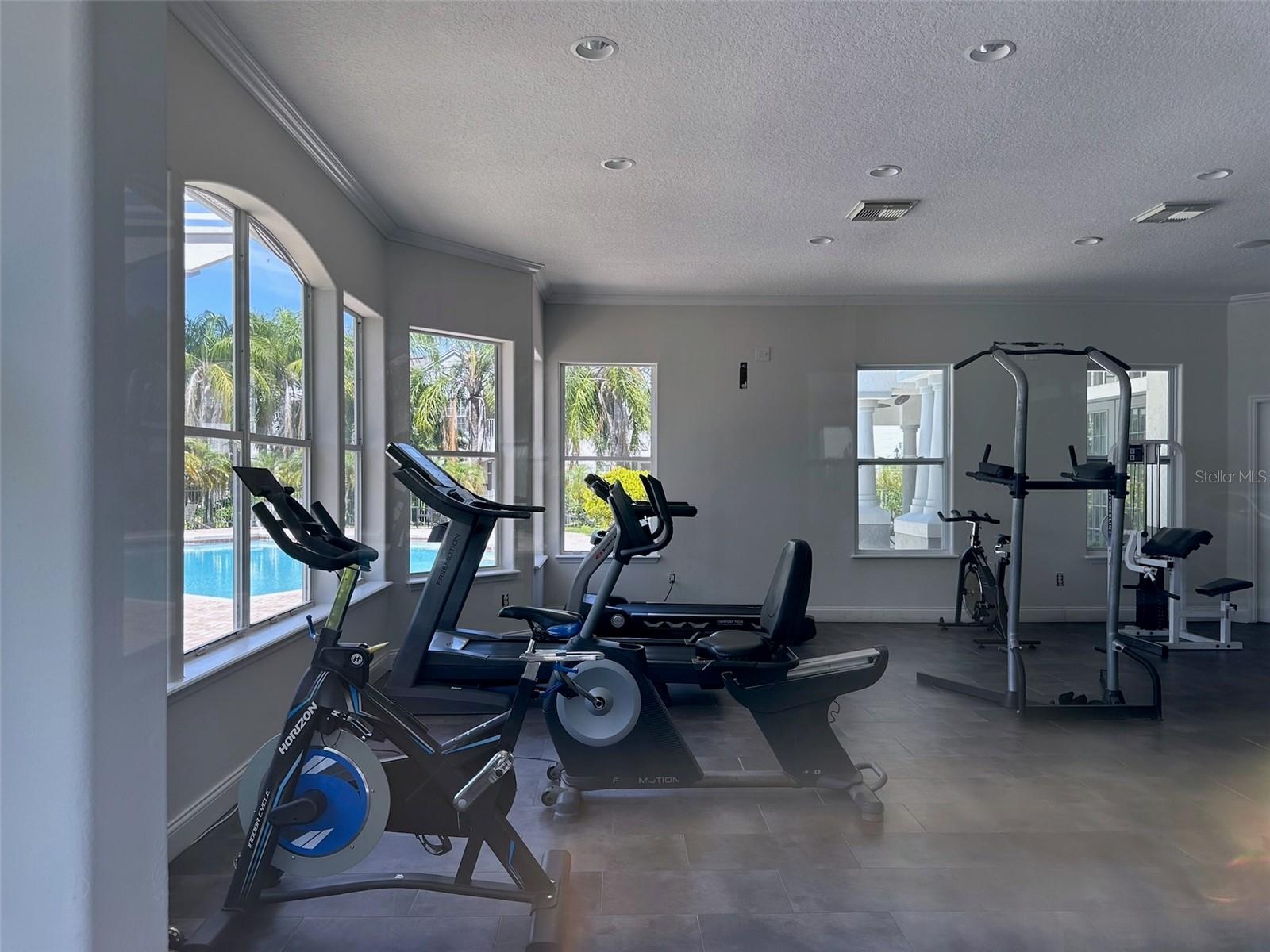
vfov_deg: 56.8
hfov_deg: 71.6
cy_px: 476
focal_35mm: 24
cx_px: 635
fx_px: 881
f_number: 1.78
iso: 80
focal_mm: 6.86
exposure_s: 1/564
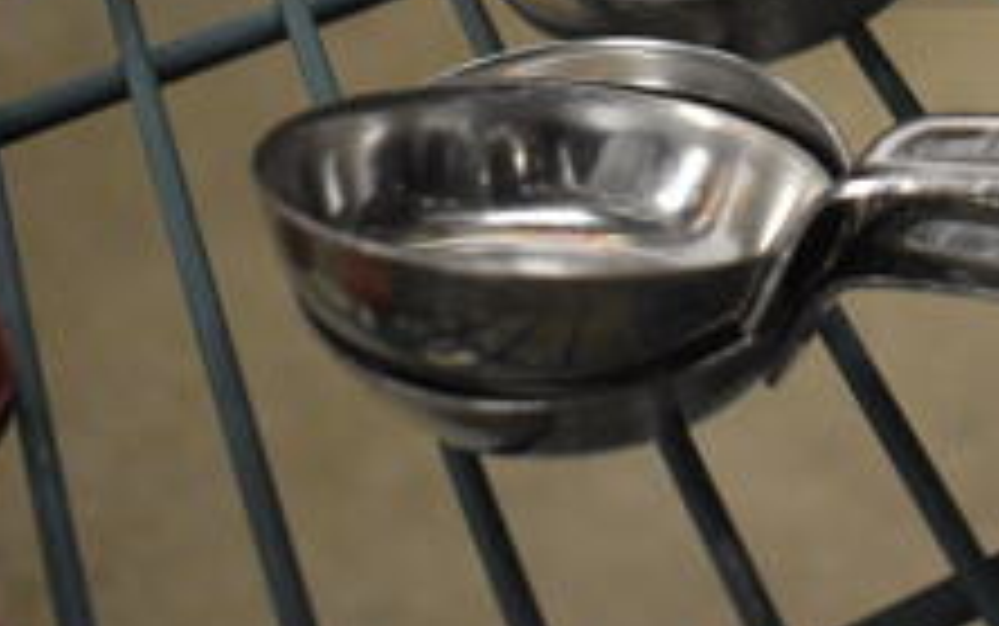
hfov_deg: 23.1
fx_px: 2288
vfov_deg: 14.8
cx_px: 1116
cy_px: -230
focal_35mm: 84
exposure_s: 1/125
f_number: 3.5
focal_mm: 20
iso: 2200
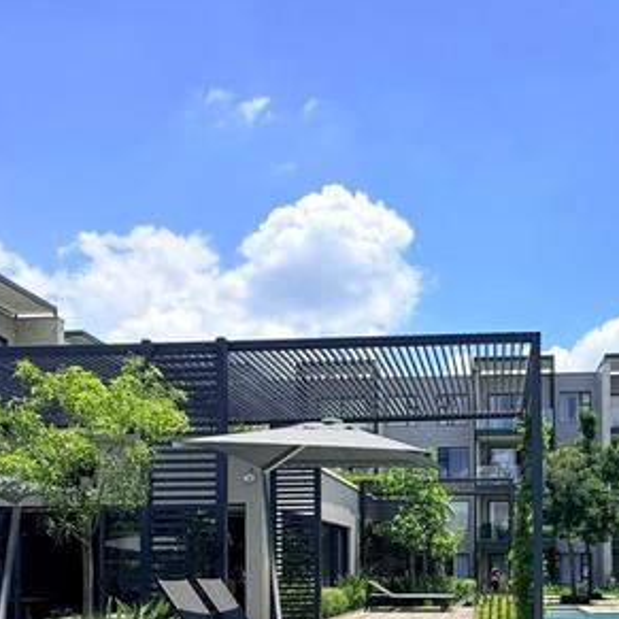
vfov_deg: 44.0
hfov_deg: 46.8
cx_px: 457
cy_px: 562
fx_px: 688
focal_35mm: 34
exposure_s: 1/2410
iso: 64
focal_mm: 2.22
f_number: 2.2
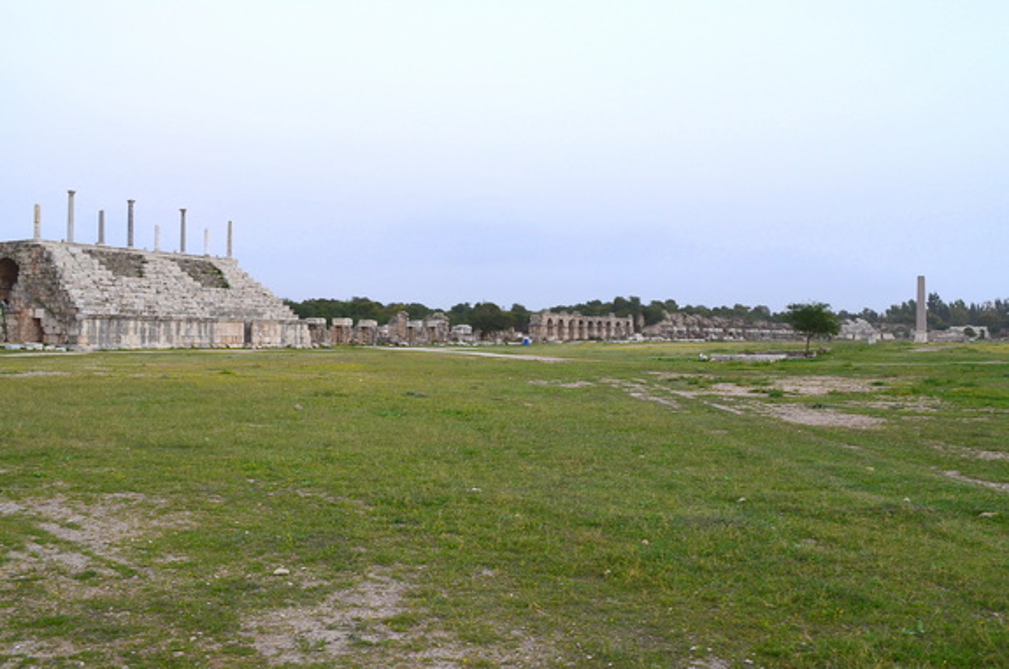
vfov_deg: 39.8
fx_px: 923
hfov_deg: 57.3
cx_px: 504
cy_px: 334
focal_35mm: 33
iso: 400
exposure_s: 1/20
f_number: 8
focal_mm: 22
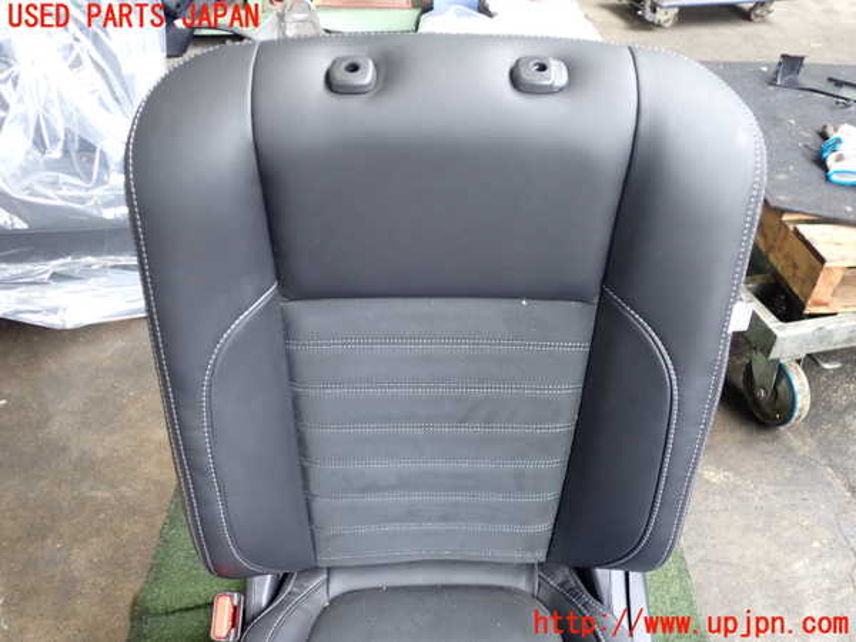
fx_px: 742
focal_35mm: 30
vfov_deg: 46.8
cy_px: 321
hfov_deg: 60.0
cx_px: 428
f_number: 2.3
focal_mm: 5.4
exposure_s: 1/40
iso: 200
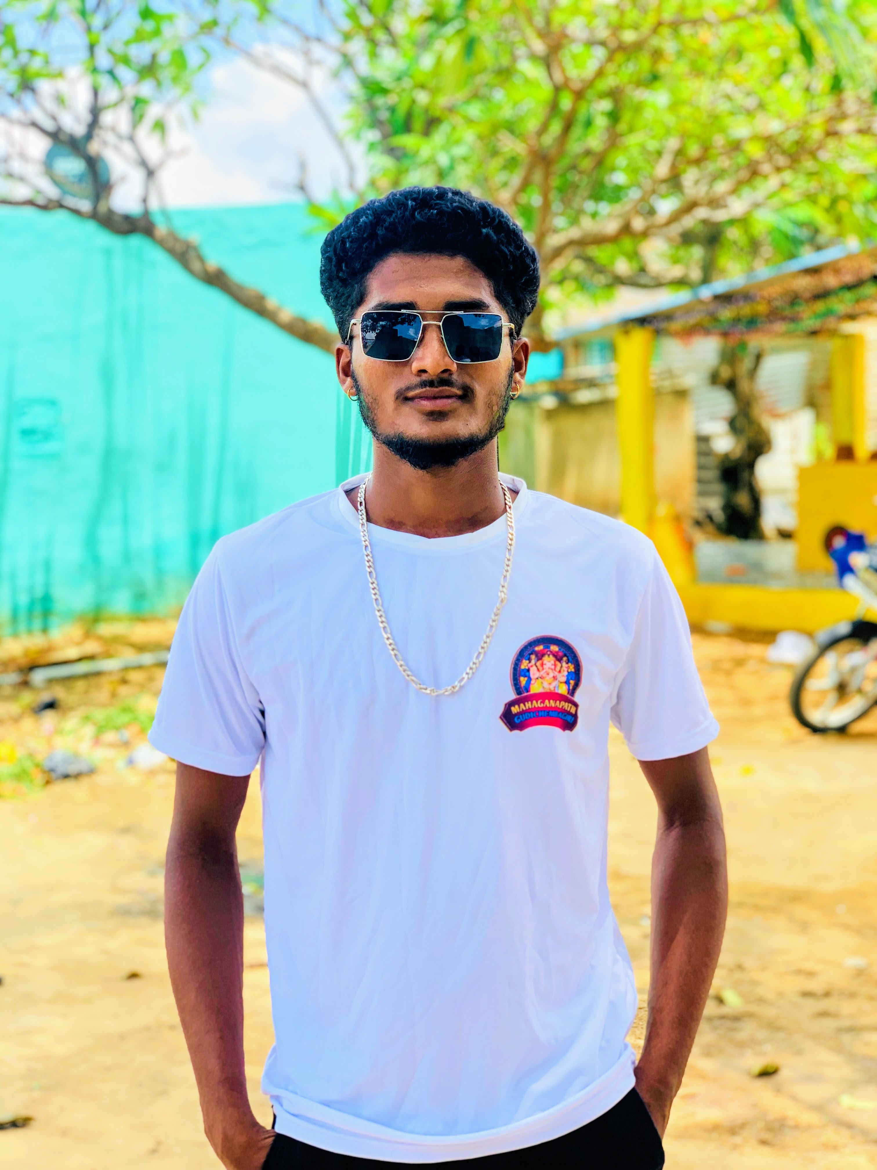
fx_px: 1757
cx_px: 438
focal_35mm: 52
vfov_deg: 36.8
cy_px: 585
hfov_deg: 28.0
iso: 16
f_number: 2.4
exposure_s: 1/199
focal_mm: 6
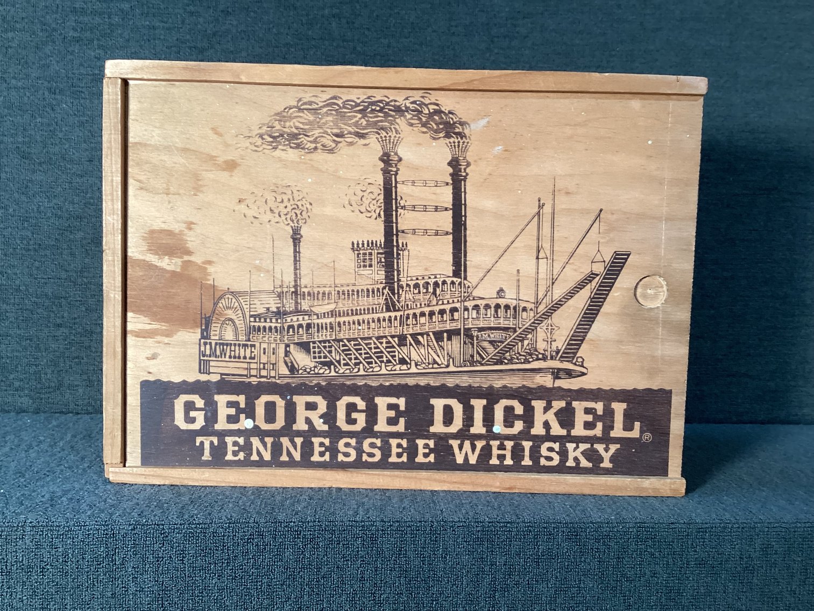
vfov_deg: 45.4
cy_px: 306
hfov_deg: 58.3
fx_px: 729
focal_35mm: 31
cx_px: 407
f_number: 2.4
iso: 100
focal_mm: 3.3
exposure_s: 1/50
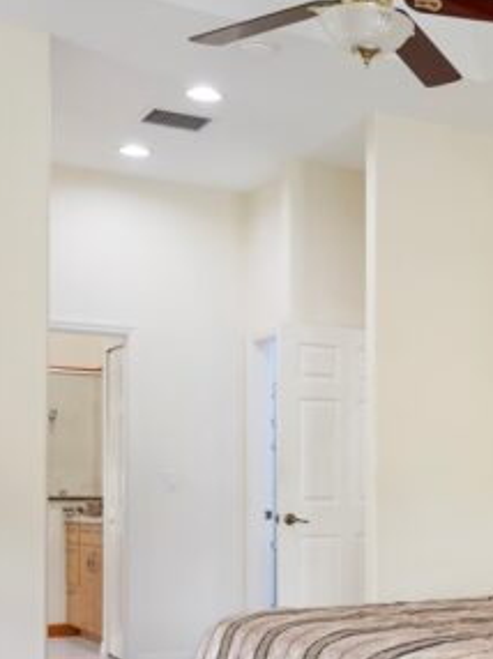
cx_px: 691
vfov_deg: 30.7
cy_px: 486
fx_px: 1179
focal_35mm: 62
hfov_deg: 20.8
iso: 320
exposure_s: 1/5
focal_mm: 18
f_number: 8
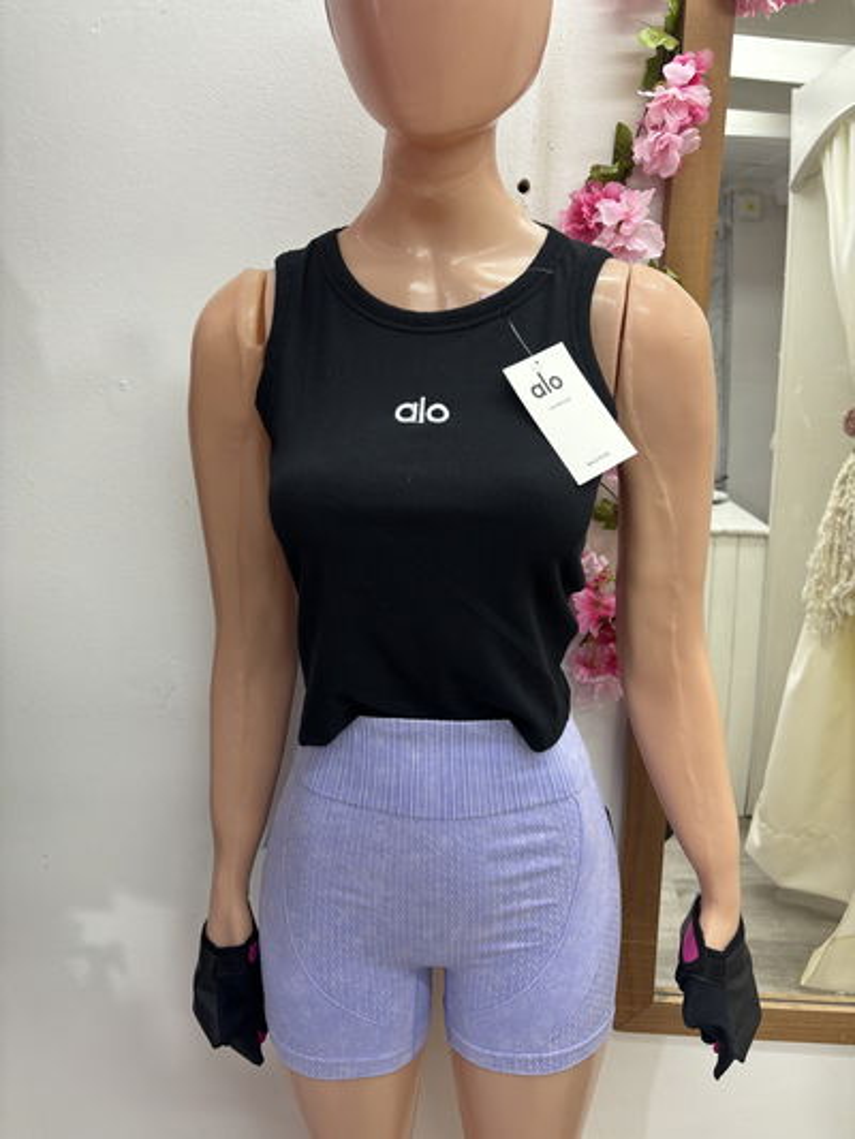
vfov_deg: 67.3
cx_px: 428
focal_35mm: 26
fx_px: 856
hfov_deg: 53.1
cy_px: 570
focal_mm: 5.96
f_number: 1.6
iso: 80
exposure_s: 1/50
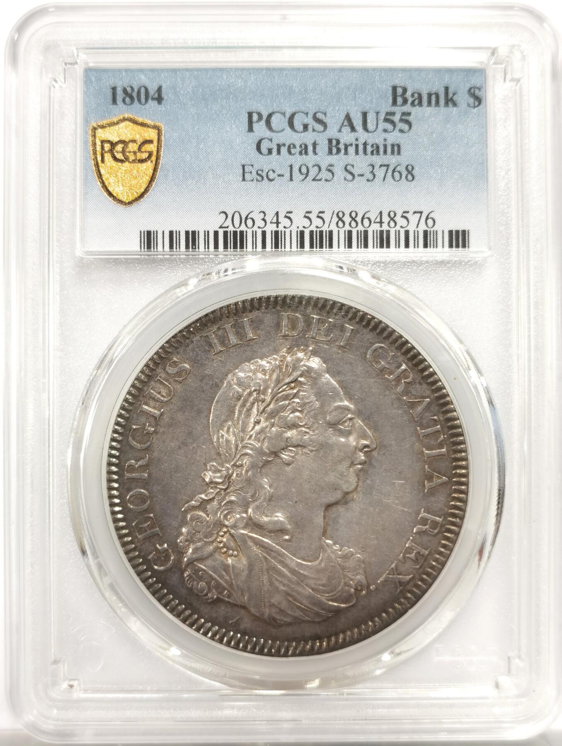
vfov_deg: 35.5
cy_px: 373
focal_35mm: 54
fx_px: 1166
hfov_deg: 27.1
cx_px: 281
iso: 160
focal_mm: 5.56
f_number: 16
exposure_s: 1/100
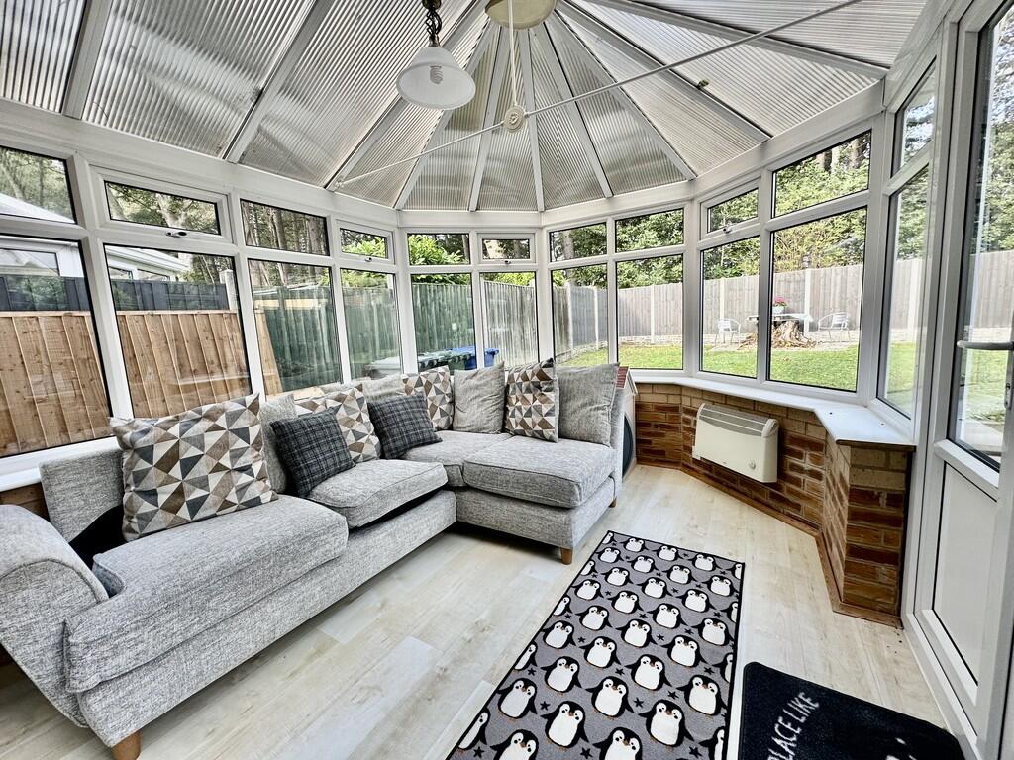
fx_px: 410
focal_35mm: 14
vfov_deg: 85.7
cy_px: 380
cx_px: 507
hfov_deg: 102.1
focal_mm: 2.22
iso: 64
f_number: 2.2
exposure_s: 1/99
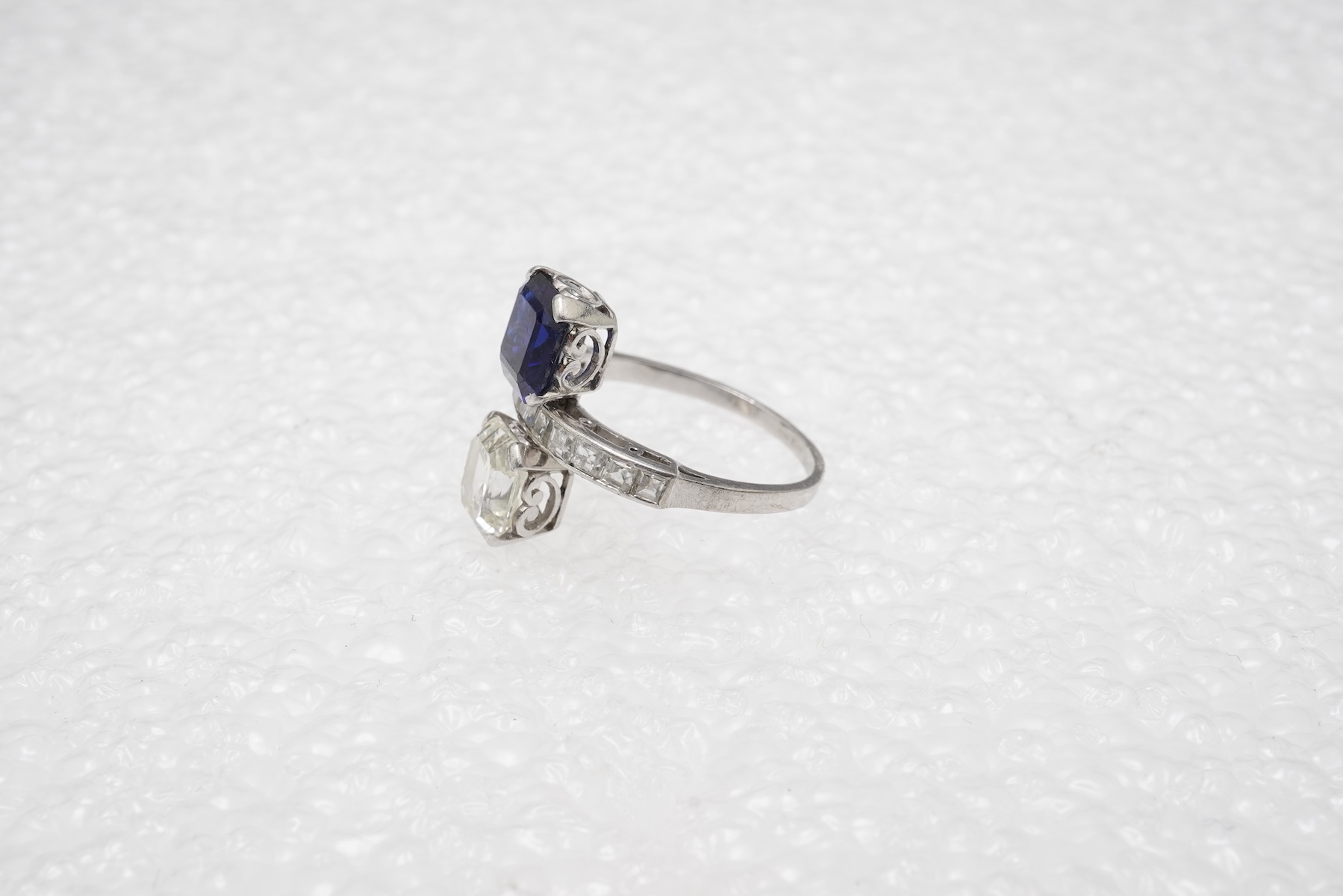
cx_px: 672
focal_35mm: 45
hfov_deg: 43.6
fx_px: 1679
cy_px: 448
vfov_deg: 29.9
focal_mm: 30
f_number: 22
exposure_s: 1/125
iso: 500
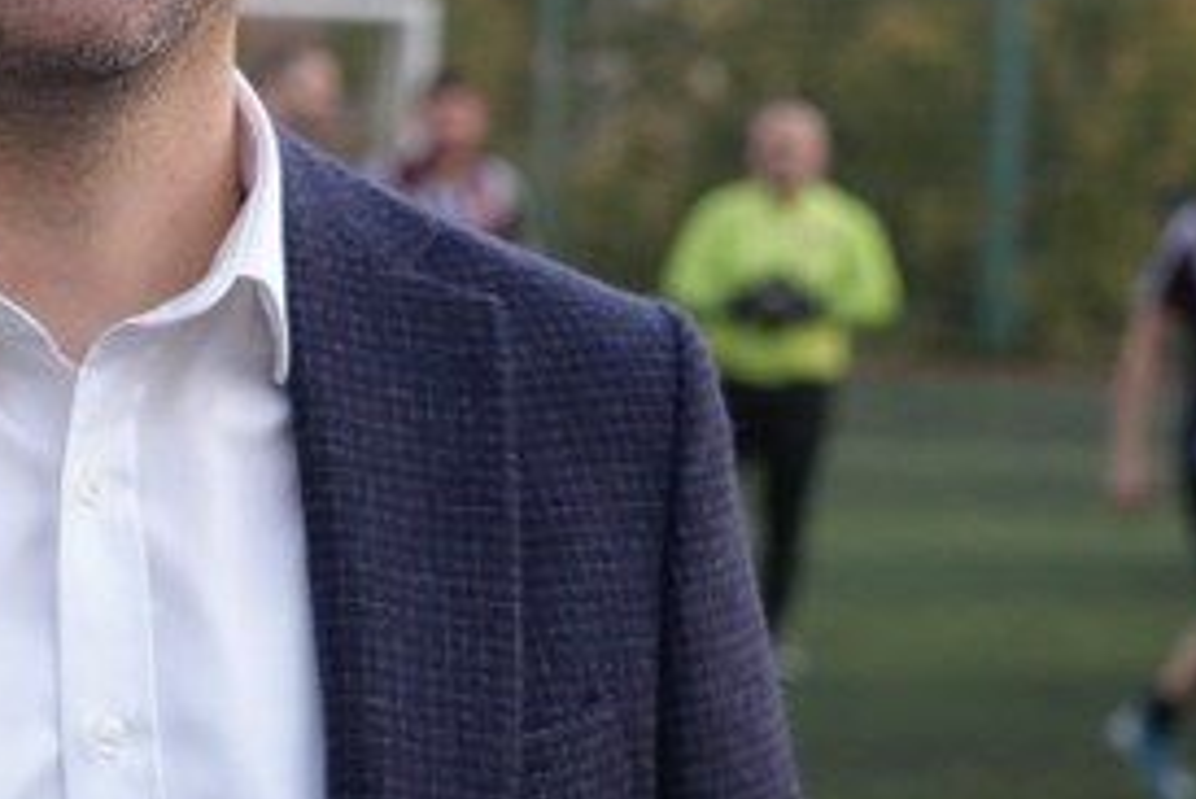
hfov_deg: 14.2
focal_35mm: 143
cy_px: 255
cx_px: 70
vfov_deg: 9.6
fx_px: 4753
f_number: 4
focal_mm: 49
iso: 5000
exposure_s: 1/160
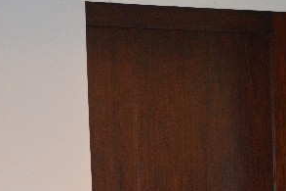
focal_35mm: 144
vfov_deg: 9.4
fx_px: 1143
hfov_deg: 14.0
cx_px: 299
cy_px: 215
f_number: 4.8
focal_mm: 42
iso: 3200
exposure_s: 1/60
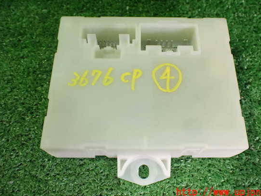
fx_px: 249
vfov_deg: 42.9
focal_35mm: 33
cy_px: 91
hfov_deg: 55.3
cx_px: 141
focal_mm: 5.4
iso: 800
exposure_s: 1/60
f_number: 2.3
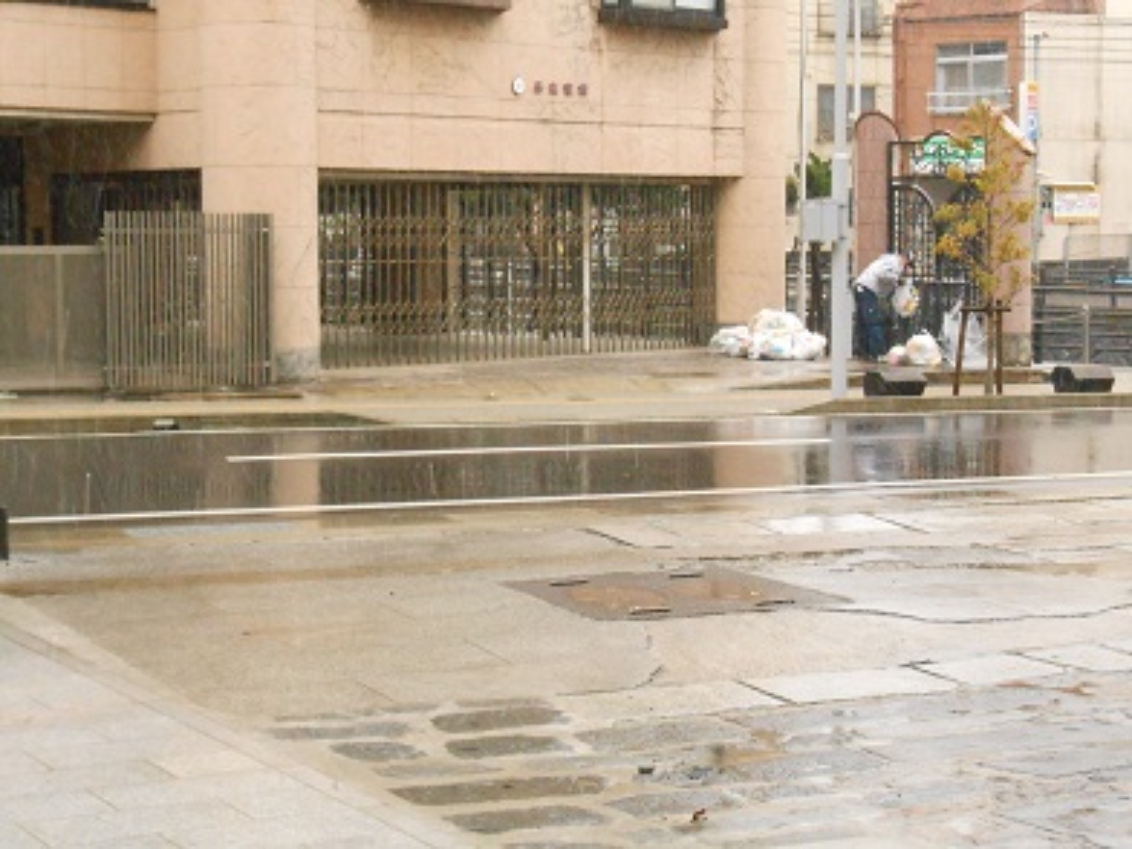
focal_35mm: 72
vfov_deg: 20.4
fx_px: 2355
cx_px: 566
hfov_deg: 27.0
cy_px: 424
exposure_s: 1/60
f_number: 6
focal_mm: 12.8
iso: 1000
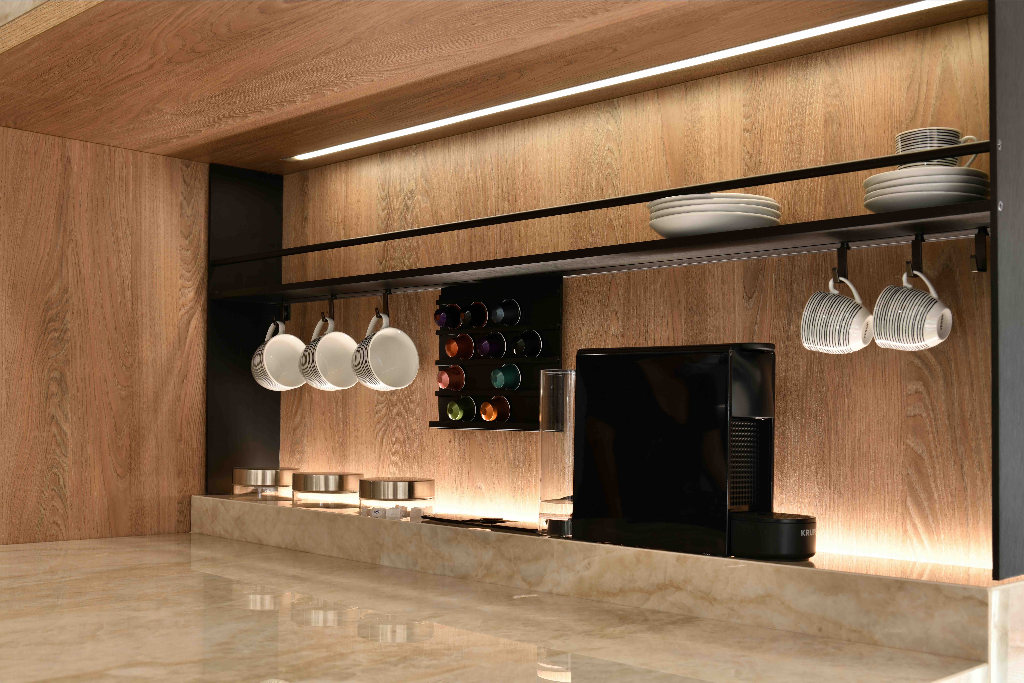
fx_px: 1138
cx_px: 512
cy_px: 342
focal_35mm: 40
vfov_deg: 33.4
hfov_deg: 48.5
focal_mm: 40
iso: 100
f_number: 10
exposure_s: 1/4
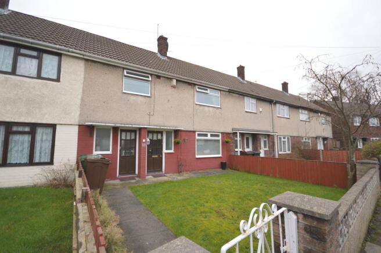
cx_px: 190
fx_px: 317
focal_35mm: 30
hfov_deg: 62.0
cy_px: 126
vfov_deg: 43.5
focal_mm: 20
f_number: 5.6
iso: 220
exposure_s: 1/125
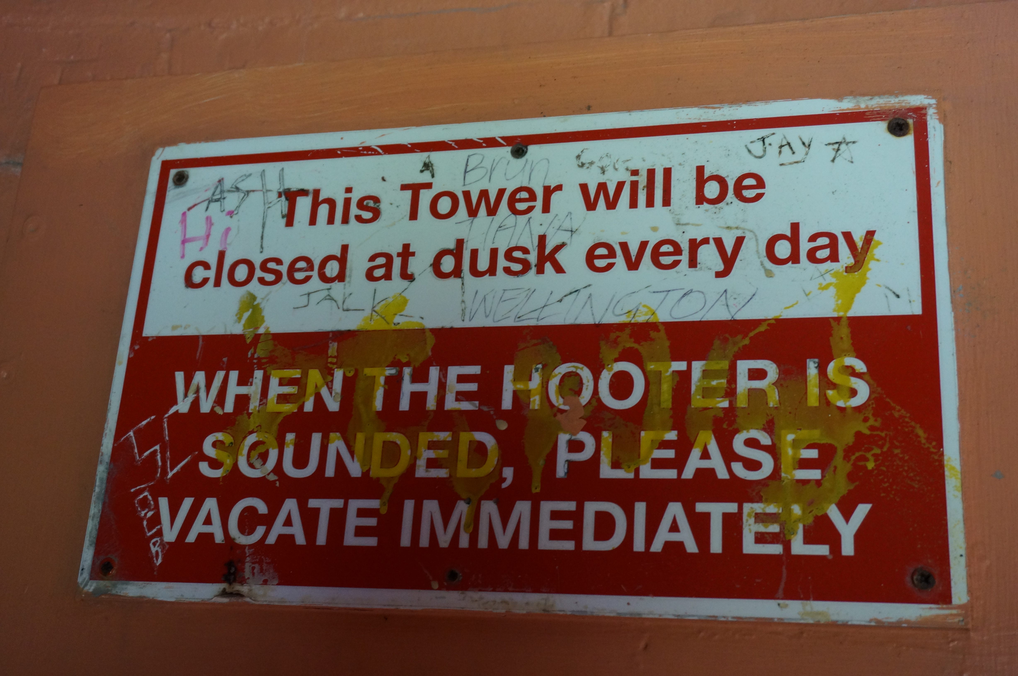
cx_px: 509
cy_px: 338
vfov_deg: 31.8
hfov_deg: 46.4
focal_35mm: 42
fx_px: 1186
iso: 1250
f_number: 4.5
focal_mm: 28
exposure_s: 1/60
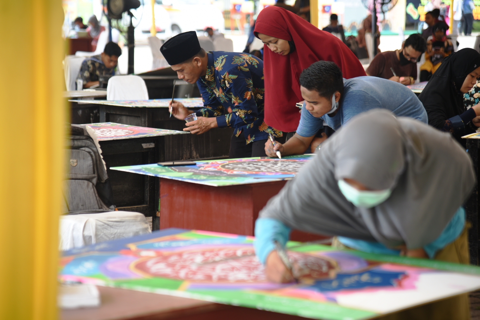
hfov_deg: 17.1
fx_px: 1600
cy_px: 160
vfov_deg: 11.4
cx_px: 240
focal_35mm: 120
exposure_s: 1/50
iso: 100
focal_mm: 120
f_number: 4
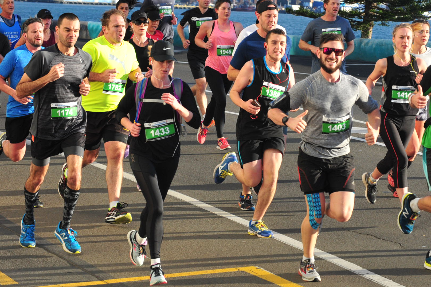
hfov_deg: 14.2
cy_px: 108
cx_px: 258
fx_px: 1735
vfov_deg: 9.4
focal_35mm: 145
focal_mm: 110
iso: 1600
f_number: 8
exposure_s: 1/1250
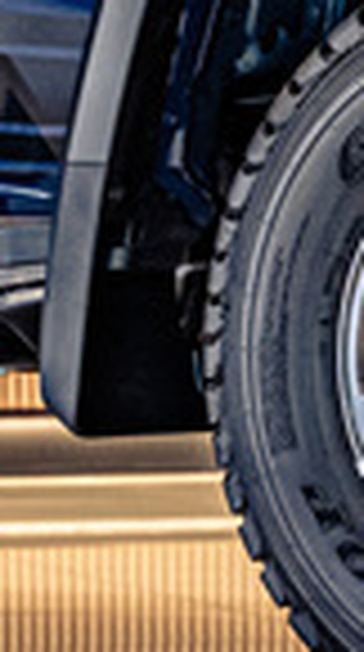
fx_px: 9591
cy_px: -247
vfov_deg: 3.9
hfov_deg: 2.2
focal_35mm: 556
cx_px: -34
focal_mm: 75
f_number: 4
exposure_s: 1/125
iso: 640
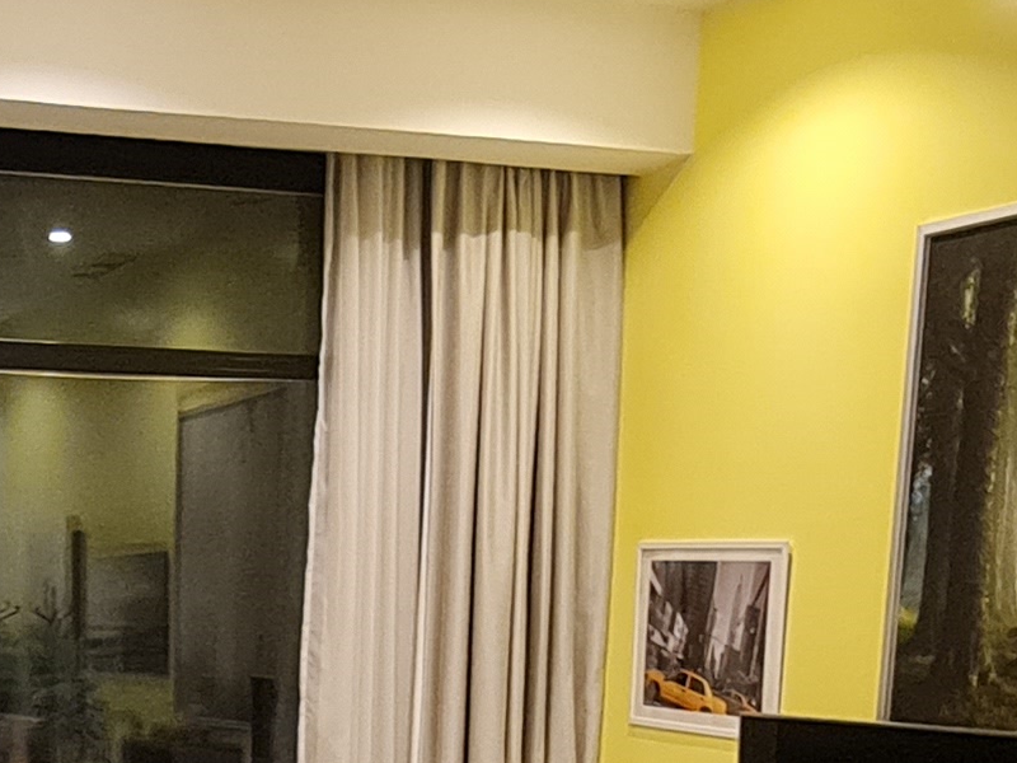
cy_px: 1118
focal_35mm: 65
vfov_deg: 19.8
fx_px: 1910
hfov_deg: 28.9
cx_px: 145
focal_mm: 2.2
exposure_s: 1/33
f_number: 2.2
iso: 400
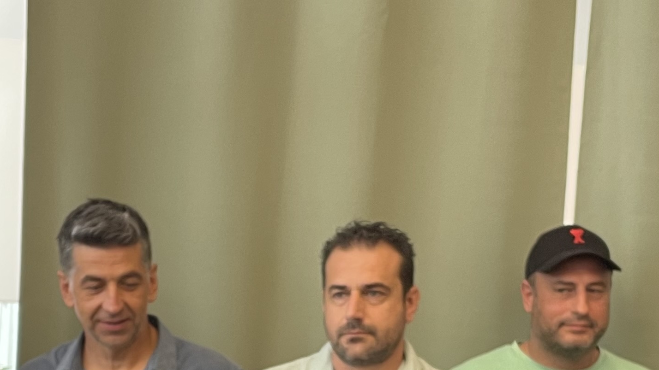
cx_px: 293
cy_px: 490
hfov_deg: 26.5
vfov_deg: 14.4
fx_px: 1398
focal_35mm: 80
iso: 64
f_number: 1.6
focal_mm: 4.2
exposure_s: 1/50
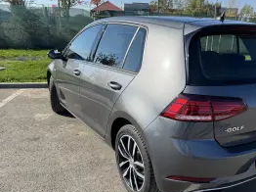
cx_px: 160
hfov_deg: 54.8
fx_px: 244
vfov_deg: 42.4
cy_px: 125
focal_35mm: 33
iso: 80
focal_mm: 6.76
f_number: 1.78
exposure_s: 1/2833
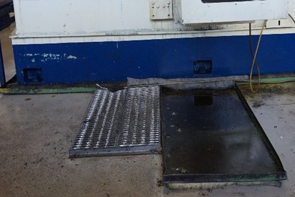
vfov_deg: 29.2
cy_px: 19
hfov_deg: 44.0
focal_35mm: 44
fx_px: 361
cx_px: 191
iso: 1000
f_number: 4
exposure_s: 1/160
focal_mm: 16
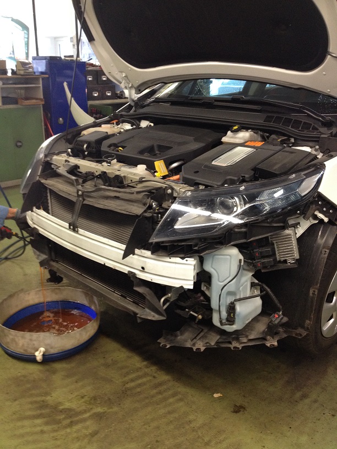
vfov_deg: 52.6
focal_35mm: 35
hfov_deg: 40.7
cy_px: 224
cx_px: 168
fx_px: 454
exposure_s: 1/20
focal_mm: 4.28
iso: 200
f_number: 2.4
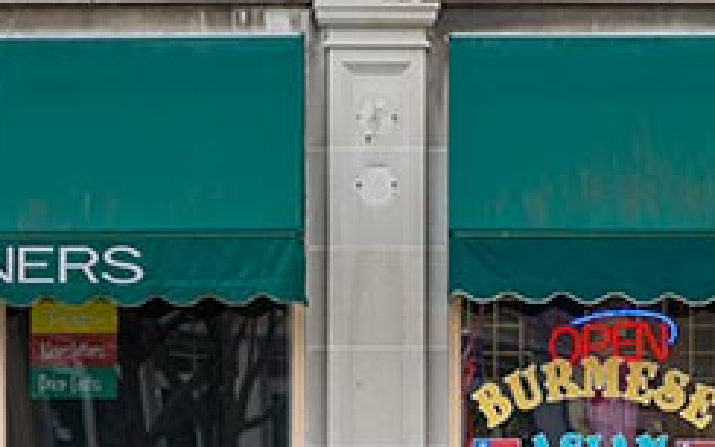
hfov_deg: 12.1
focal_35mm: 169
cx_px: 829
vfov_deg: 7.7
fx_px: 3292
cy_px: 437
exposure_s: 1/350
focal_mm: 70
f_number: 9.5
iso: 400
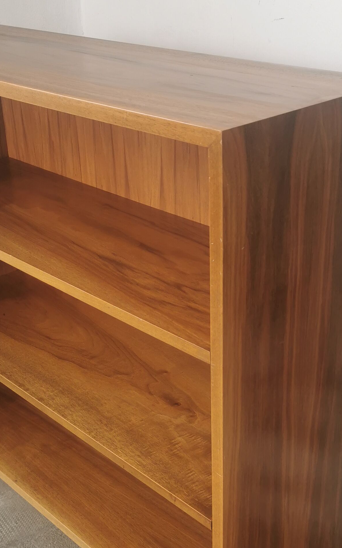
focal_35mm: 55
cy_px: 370
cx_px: 138
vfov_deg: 36.5
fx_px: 820
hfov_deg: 23.5
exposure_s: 1/100
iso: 50
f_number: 1.6
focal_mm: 5.56
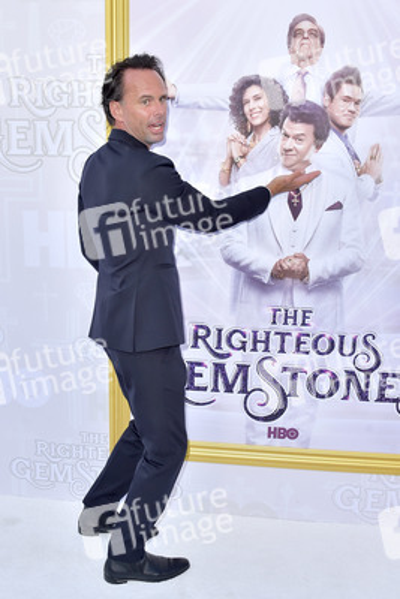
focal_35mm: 32
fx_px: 533
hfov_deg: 41.1
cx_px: 200
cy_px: 300
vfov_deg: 58.7
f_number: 7.1
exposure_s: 1/250
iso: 320
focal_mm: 32
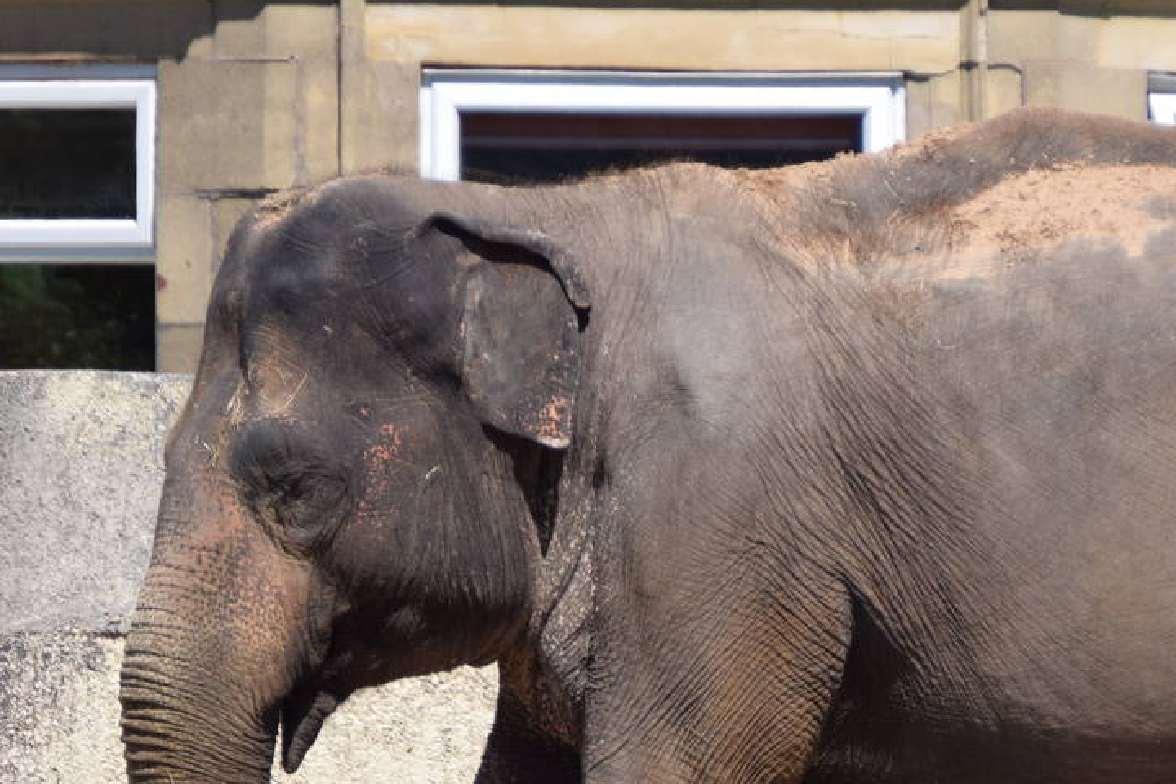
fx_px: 21787
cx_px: 859
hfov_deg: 3.1
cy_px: 626
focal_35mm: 667
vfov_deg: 2.1
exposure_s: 1/1600
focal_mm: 200
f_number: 7.1
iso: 400
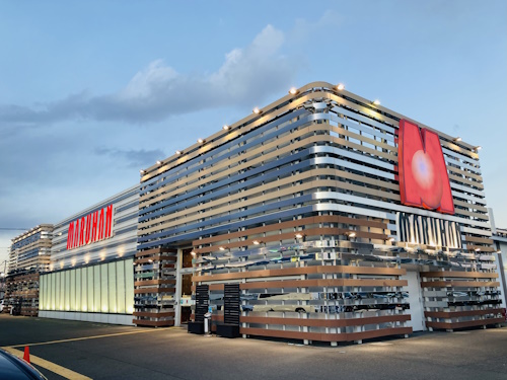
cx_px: 254
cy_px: 190
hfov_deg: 63.4
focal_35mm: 28
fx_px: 410
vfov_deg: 49.7
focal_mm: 3.99
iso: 50
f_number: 1.8
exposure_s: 1/100
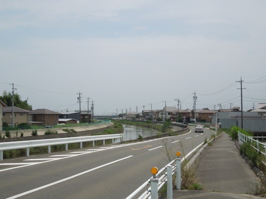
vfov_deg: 33.6
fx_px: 330
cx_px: 133
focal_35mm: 43
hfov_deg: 43.9
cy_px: 100
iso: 100
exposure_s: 1/500
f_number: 7.8
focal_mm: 7.8
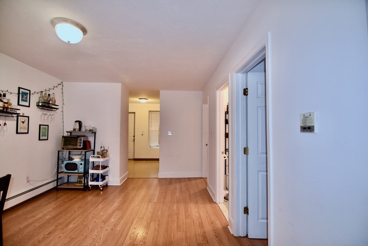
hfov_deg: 95.0
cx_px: 184
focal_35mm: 16
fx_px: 169
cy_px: 123
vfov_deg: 72.1
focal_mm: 11
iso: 800
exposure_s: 1/60
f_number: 2.8
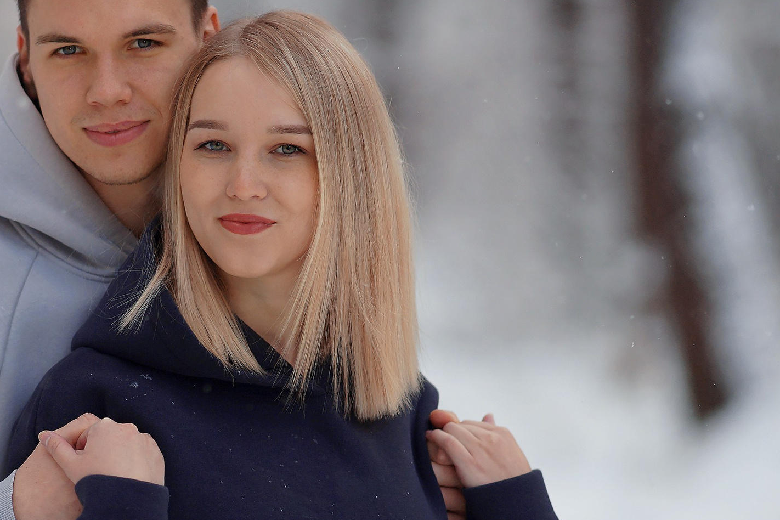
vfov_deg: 5.7
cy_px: 268
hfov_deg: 8.5
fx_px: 5265
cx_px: 232
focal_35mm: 243
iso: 250
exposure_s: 1/1250
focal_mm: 135
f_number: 2.2
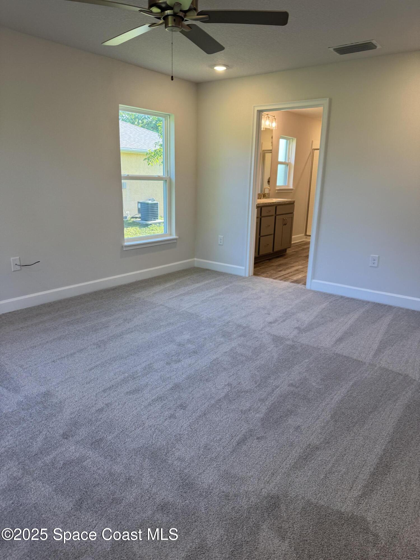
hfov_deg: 56.8
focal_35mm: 24
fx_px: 388
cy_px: 280
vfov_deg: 71.6
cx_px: 210
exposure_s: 1/120
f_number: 1.78
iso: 100
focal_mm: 6.76
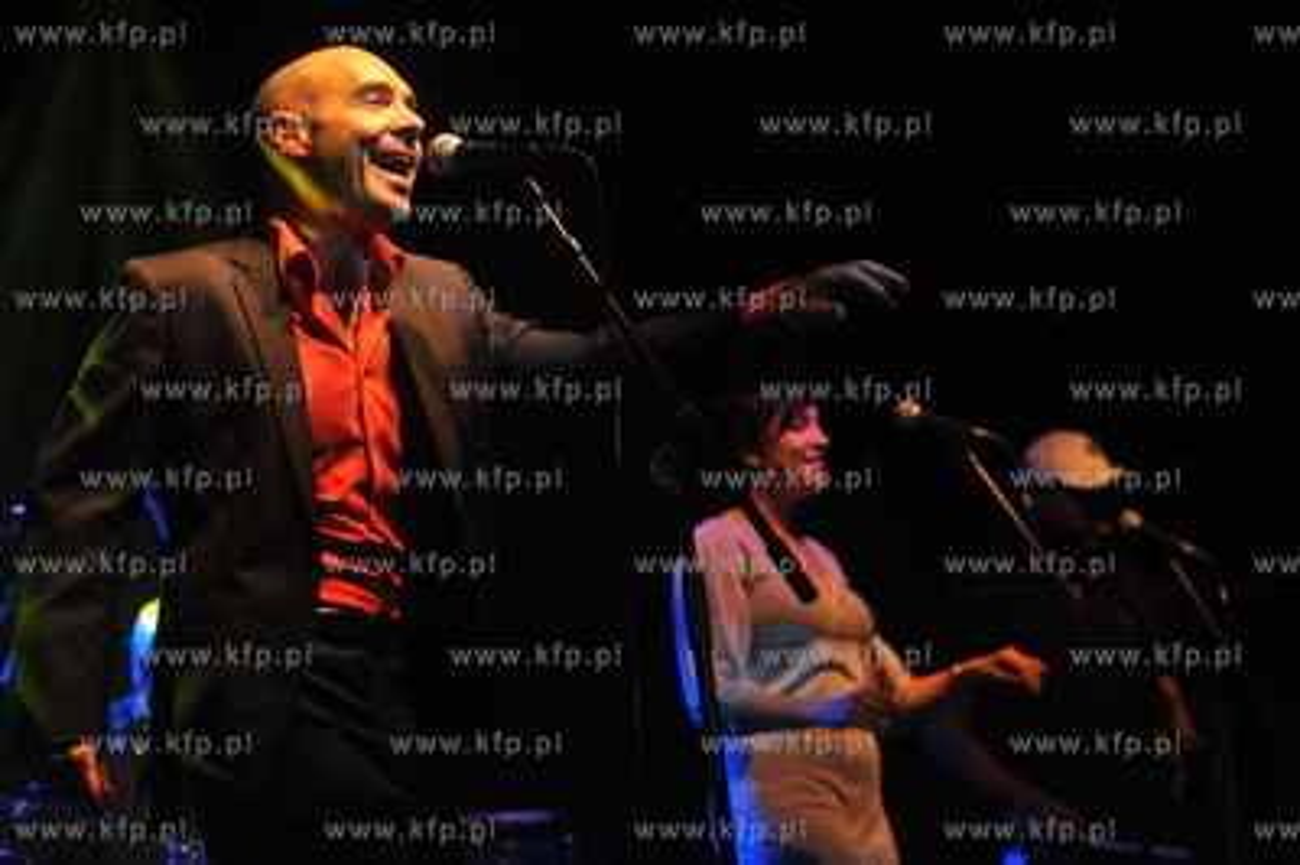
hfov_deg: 25.4
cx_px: 650
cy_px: 432
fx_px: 2886
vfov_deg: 17.0
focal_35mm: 80
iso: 1600
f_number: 4
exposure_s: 1/160
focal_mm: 80
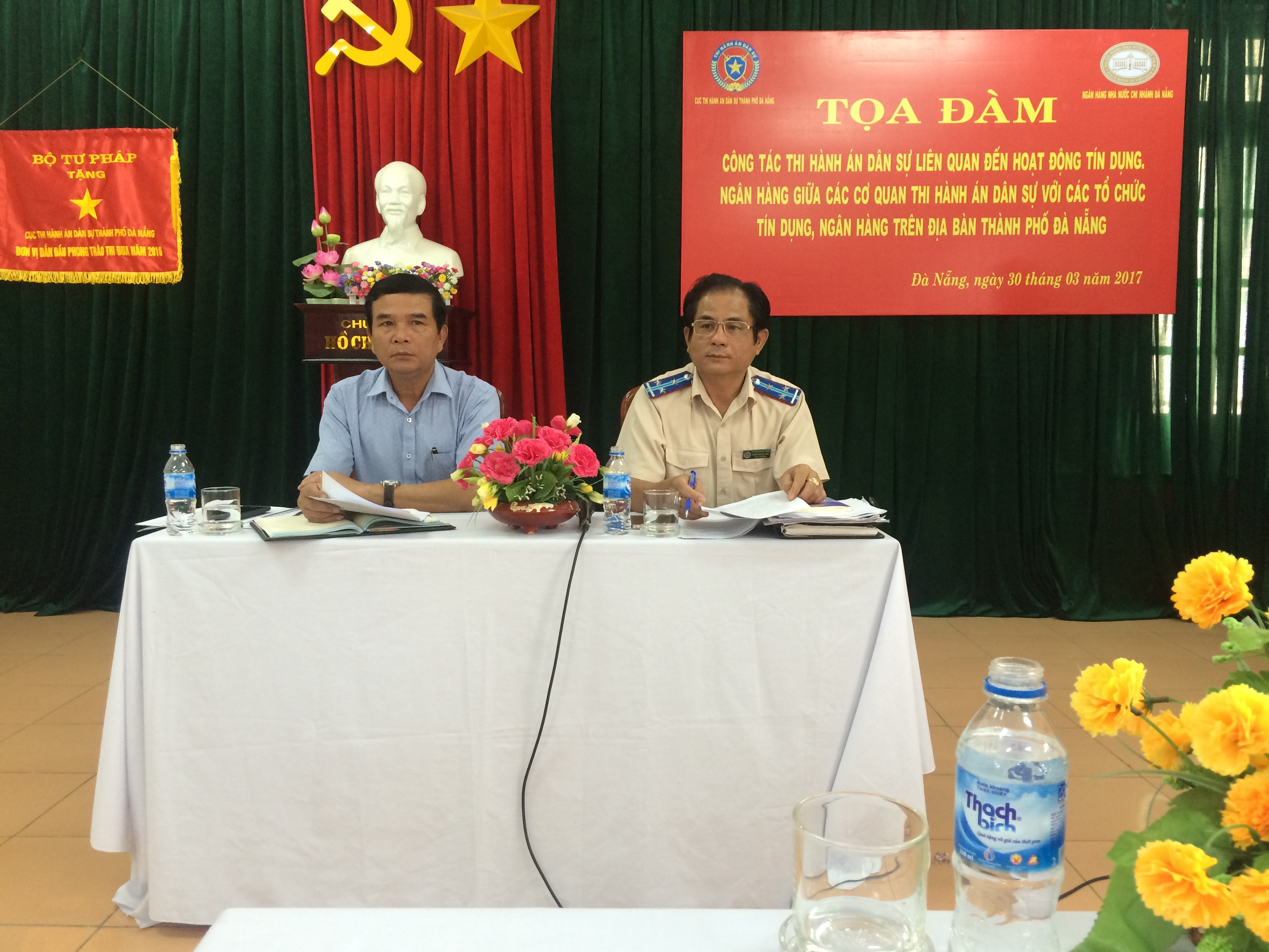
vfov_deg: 48.2
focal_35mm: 29
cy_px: 476
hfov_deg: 61.7
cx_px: 634
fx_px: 1063
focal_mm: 4.15
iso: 160
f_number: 2.2
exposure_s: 1/33
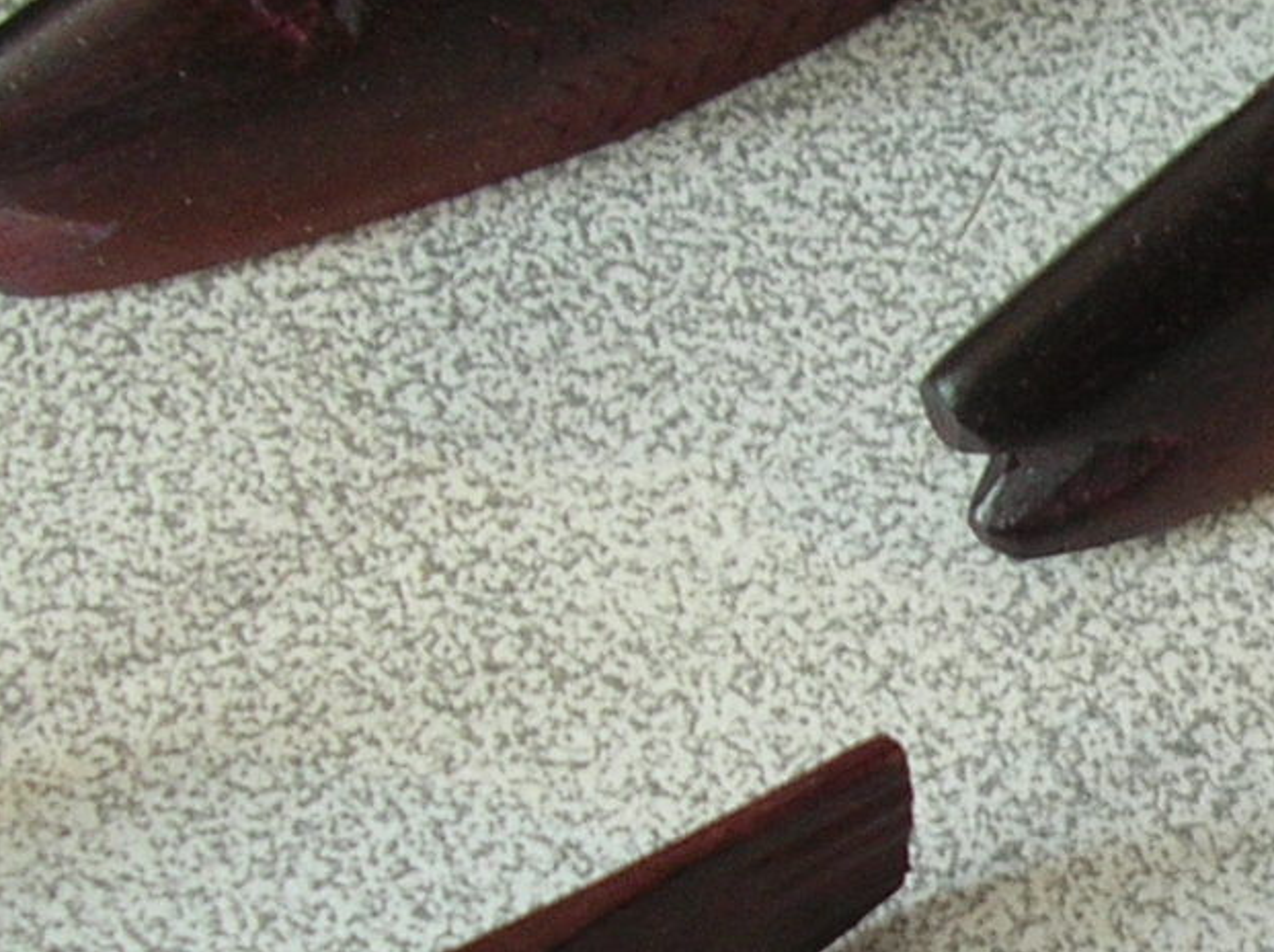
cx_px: 1588
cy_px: 673
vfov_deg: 11.4
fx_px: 4741
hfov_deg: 14.7
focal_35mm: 129
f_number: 2.8
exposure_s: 1/5.7
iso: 52
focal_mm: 5.8
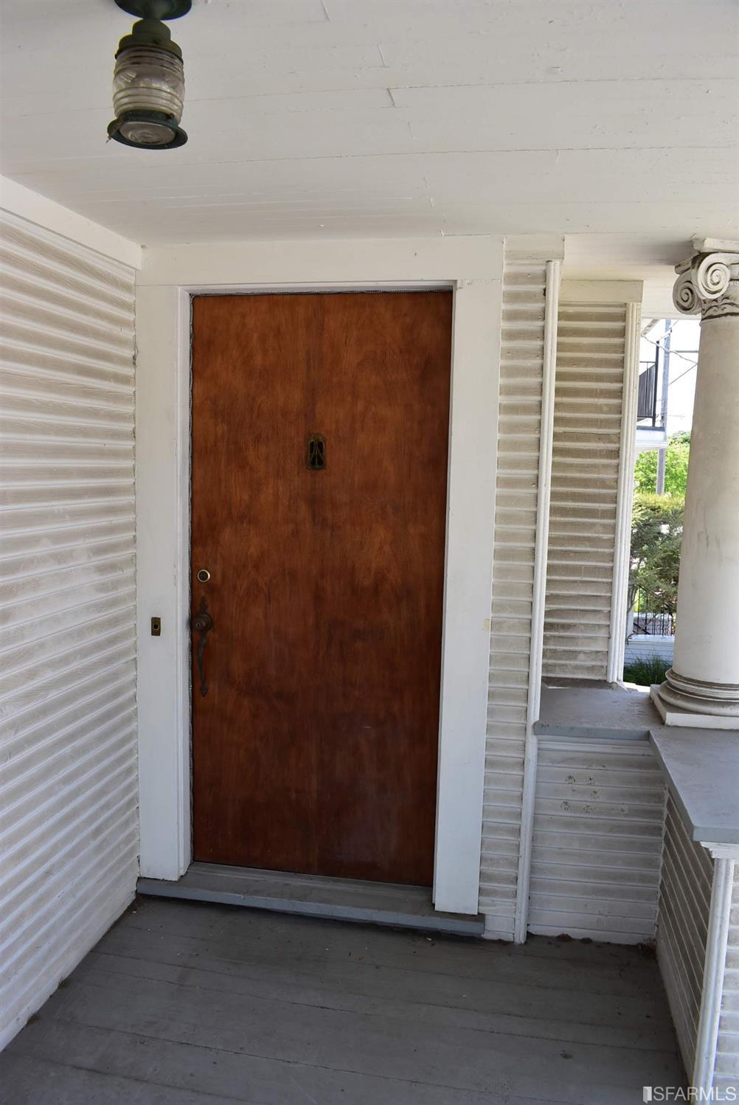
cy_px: 552
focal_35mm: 27
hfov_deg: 48.0
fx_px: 829
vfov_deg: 67.3
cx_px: 370
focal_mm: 18
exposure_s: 1/125
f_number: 9
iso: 400
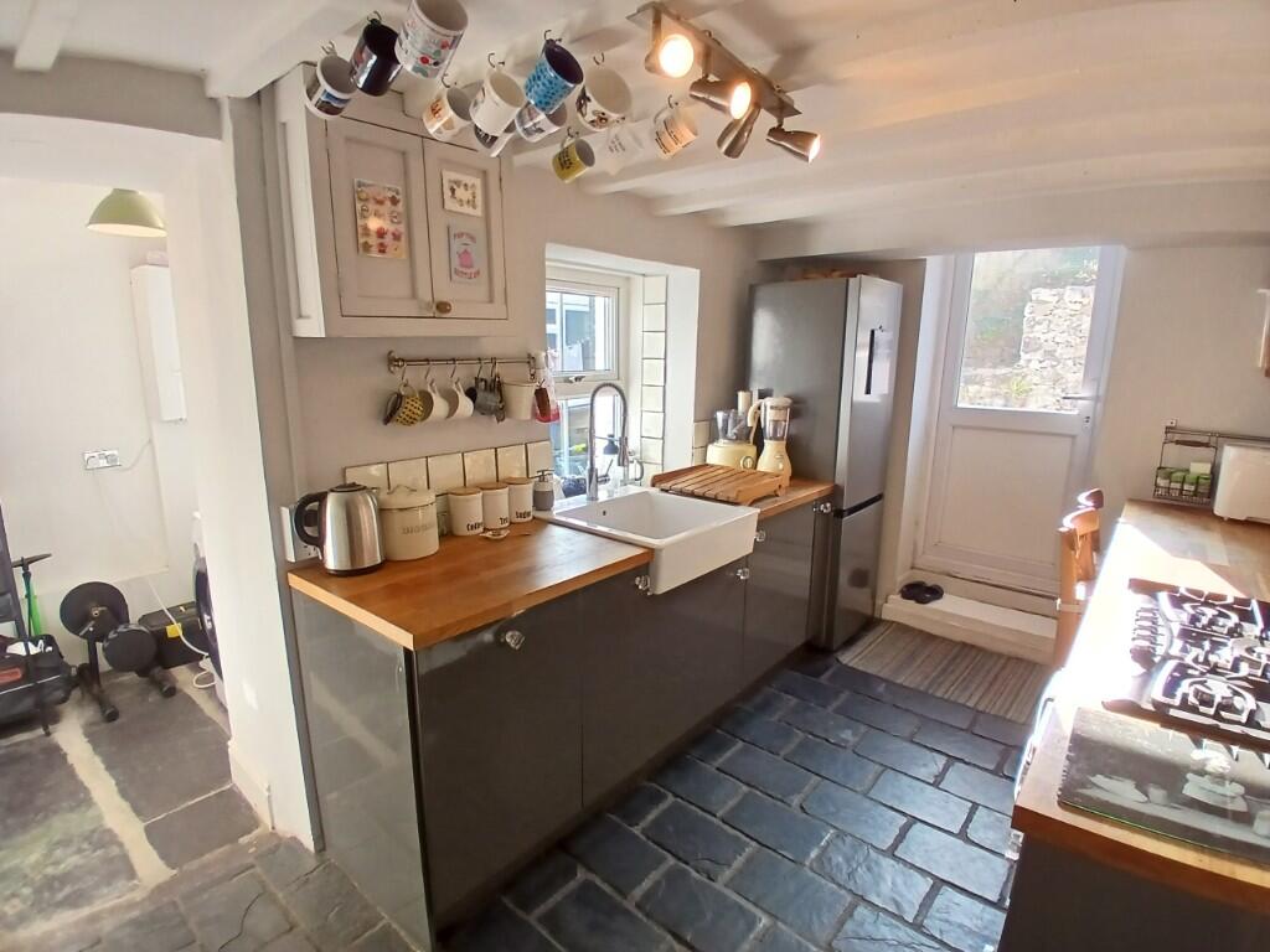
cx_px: 635
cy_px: 476
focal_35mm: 17
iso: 64
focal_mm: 1.4
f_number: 2.2
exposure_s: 1/50
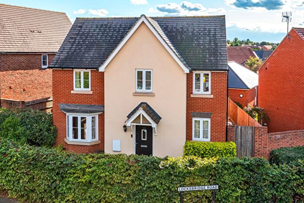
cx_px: 152
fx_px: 296
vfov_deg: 37.9
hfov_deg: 54.4
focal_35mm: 35
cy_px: 102
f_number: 8
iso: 250
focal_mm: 35
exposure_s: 1/320
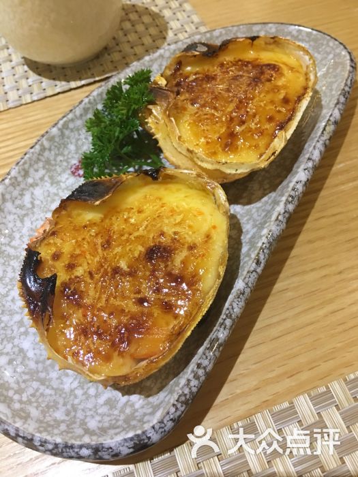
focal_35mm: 29
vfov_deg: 61.7
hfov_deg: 48.2
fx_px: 400
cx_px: 179
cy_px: 238
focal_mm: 4.15
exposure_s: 1/10
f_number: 2.2
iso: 100
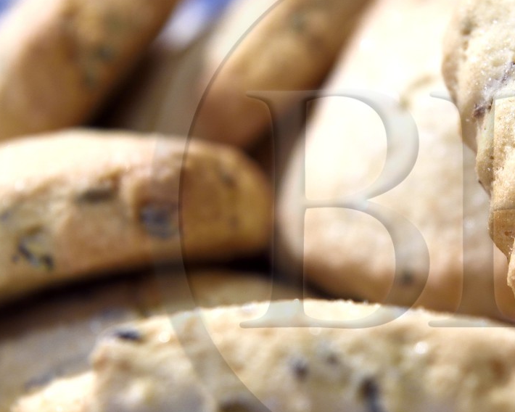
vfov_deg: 10.4
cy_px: 210
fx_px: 2256
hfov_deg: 12.9
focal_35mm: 148
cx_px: 445
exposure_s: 1/30
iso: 800
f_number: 7.1
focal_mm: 70
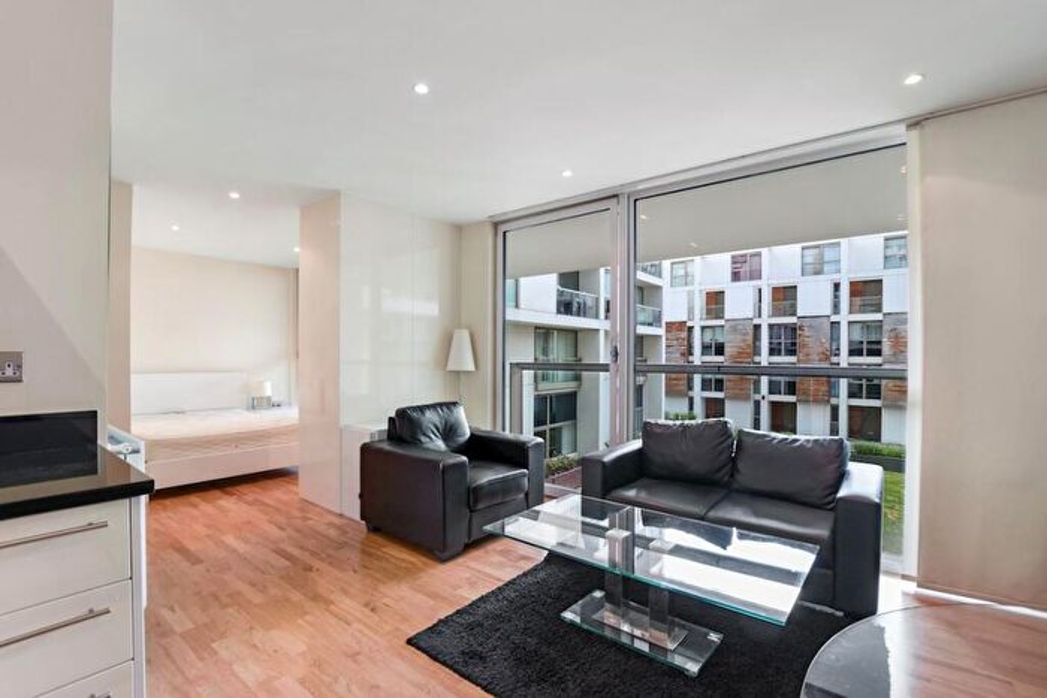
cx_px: 524
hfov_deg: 100.4
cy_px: 349
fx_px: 436
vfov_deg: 77.4
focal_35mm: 15
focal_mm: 10
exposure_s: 1/4
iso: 160
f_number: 6.3
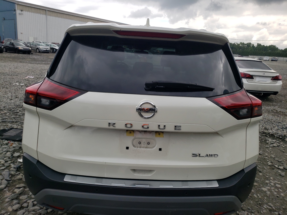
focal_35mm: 26
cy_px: 108
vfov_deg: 53.1
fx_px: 216
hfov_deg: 67.3
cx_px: 144
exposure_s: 1/1667
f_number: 1.5
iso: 50
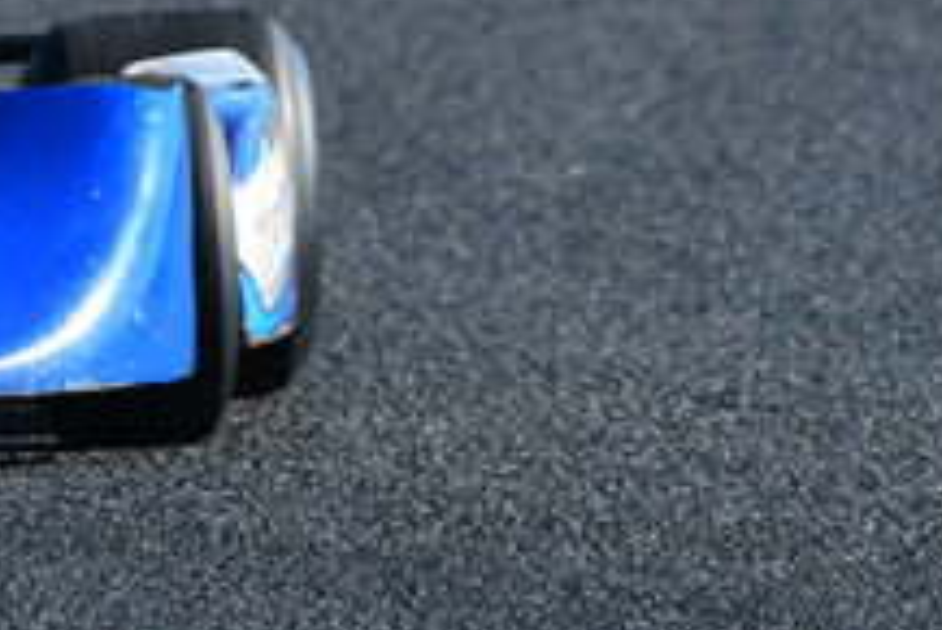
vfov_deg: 0.5
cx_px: -456
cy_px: -196
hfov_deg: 0.7
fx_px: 72397
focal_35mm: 2765
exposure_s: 1/640
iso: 640
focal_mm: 500
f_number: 10
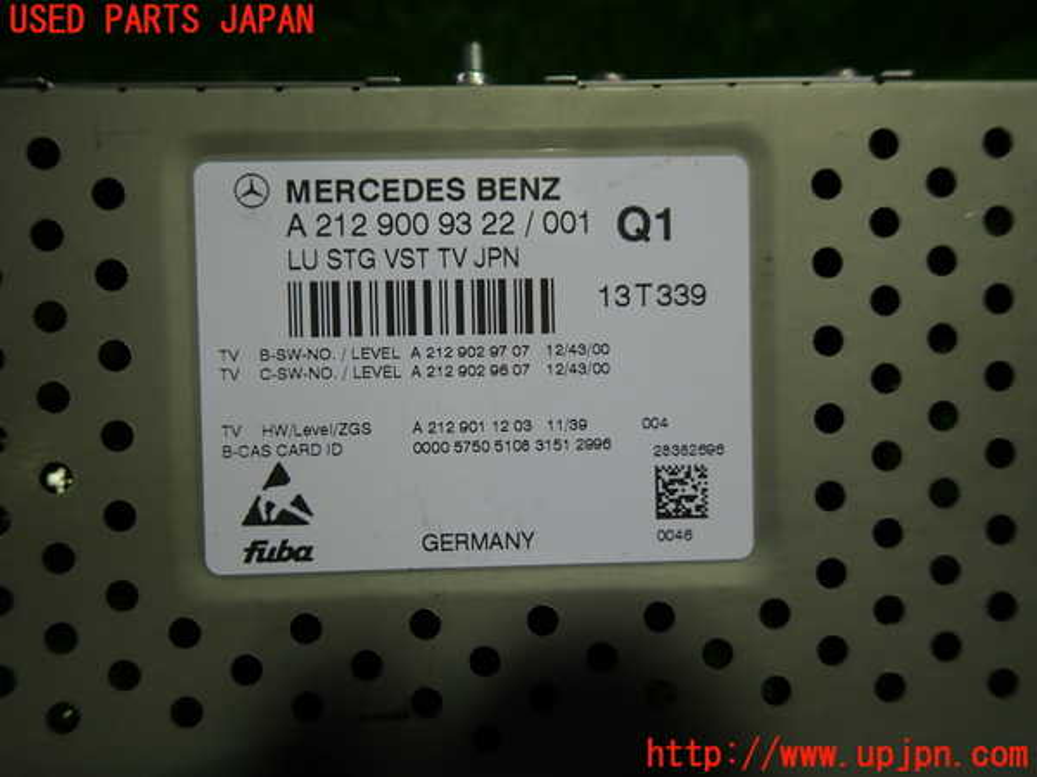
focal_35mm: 25
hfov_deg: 69.4
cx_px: 518
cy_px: 388
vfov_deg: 54.9
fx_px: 749
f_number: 2
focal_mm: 4.5
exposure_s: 1/100
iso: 100
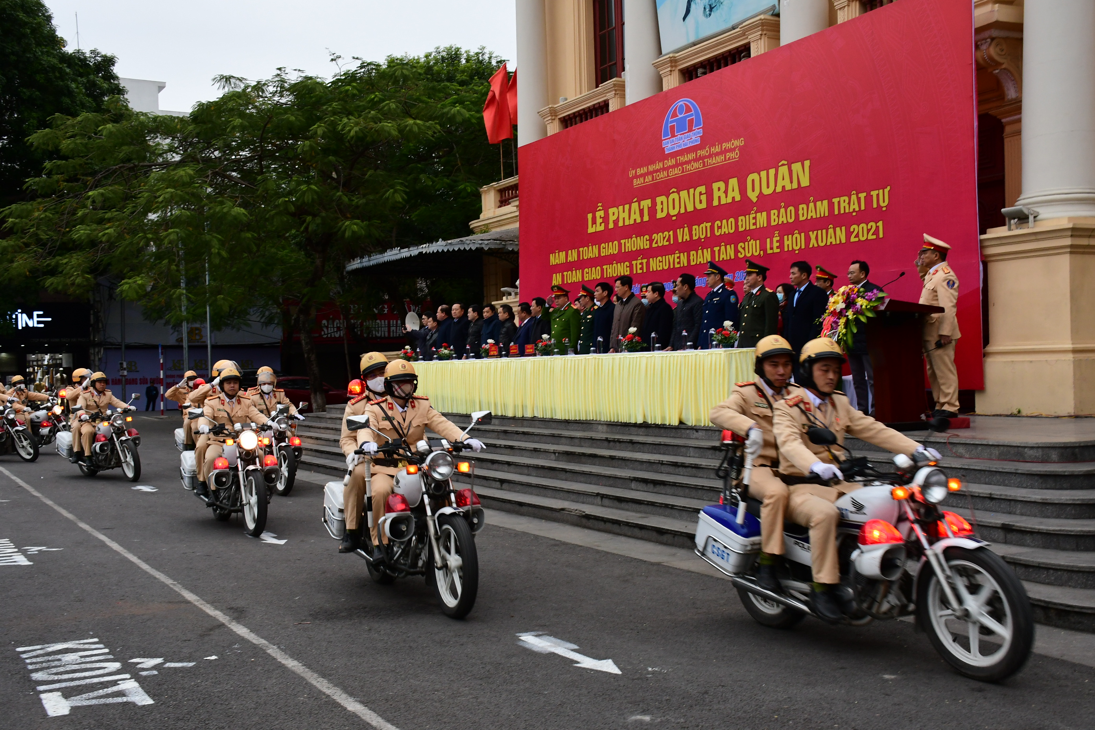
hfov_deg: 49.6
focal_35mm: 39
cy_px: 365
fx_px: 1186
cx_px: 548
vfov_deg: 34.2
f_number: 8
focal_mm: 26
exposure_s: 1/100
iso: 800
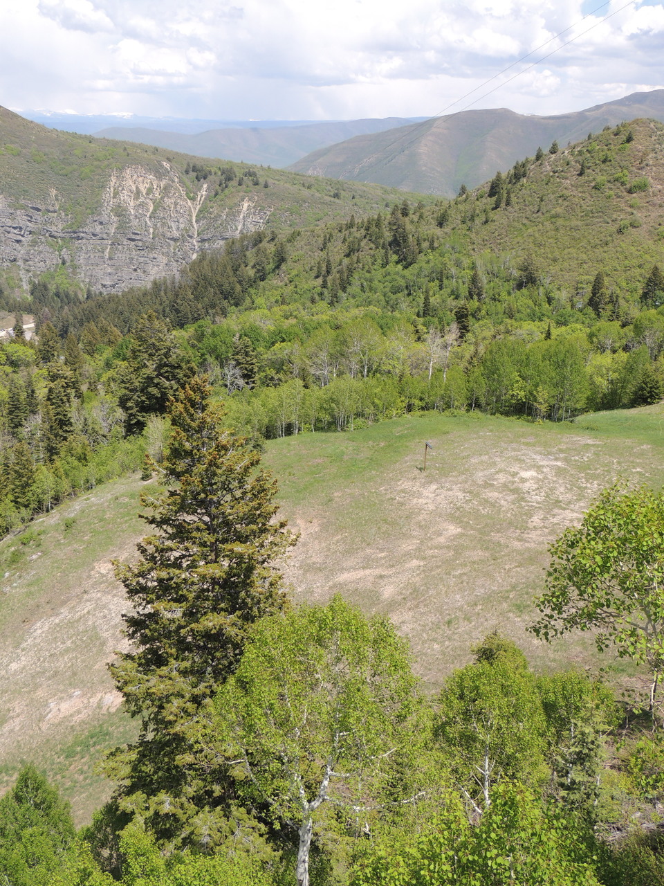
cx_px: 332
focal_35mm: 35
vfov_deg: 52.6
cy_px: 443
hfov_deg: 40.7
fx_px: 895
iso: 100
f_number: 3.3
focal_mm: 6.2
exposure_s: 1/800
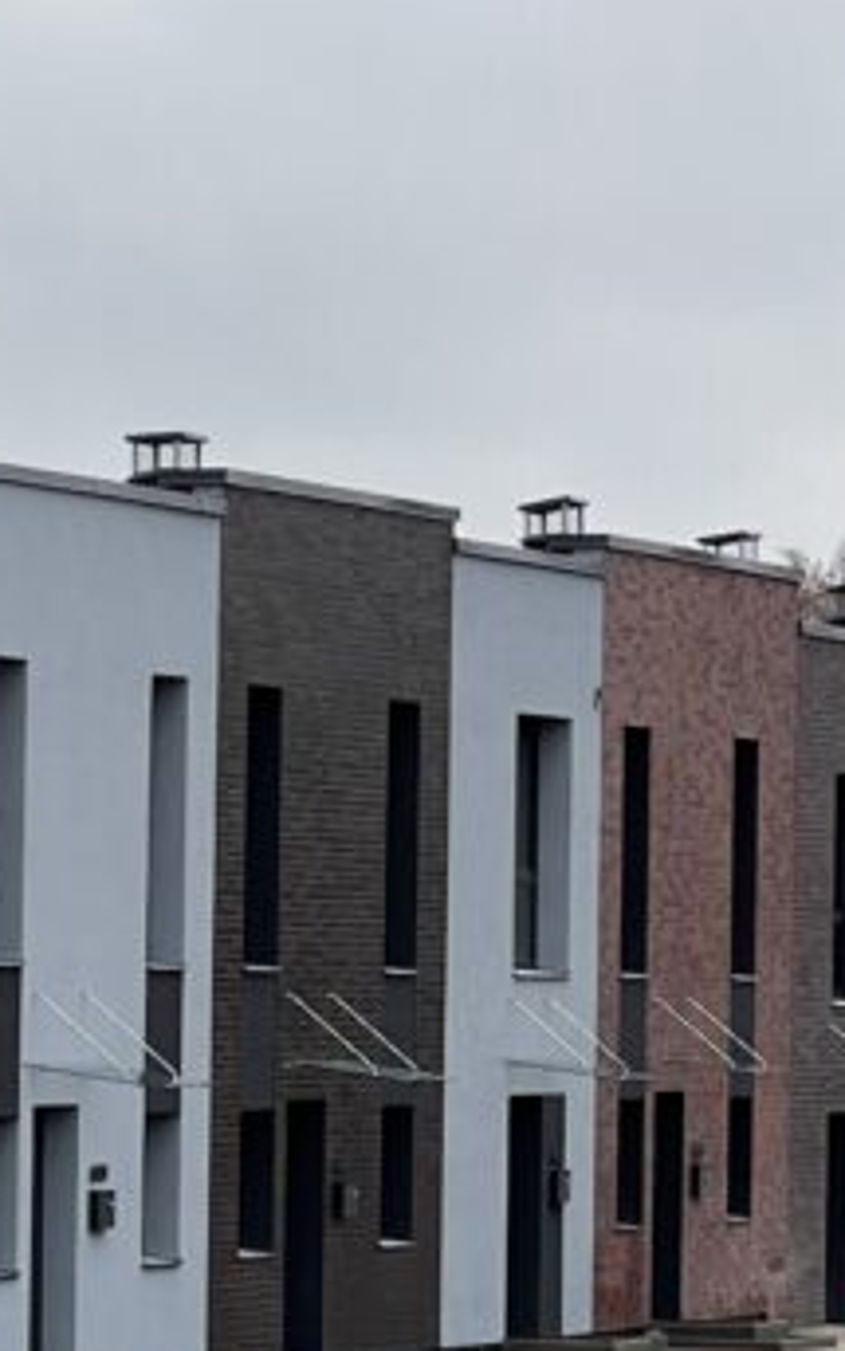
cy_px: 903
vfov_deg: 8.6
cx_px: 574
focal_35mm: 243
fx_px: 8954
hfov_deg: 5.4
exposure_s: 1/99
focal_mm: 9
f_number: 2.8
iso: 32
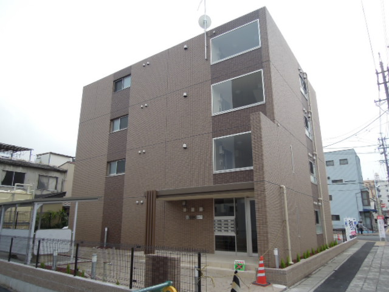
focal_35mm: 24
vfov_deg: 56.8
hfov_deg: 71.6
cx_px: 194
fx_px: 270
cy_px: 146
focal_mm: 4.3
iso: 160
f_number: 2.8
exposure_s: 1/800
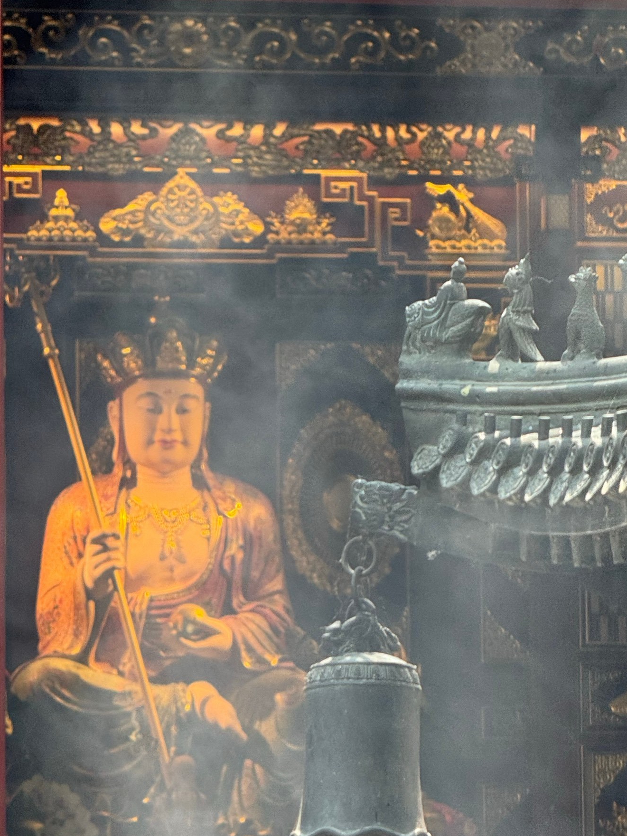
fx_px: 4491
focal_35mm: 186
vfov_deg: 10.6
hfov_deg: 8.0
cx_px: 212
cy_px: 617
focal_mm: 15.66
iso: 80
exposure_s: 1/99
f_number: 2.8
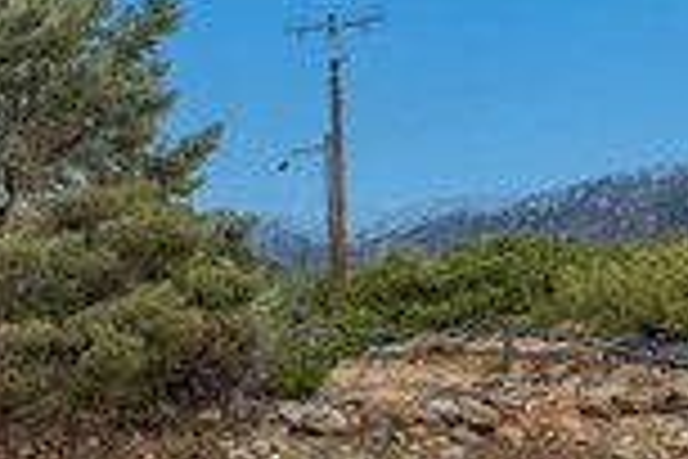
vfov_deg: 19.9
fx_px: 1280
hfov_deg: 19.3
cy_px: 414
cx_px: -652
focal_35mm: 67
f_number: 7.1
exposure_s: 1/400
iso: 100
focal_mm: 16
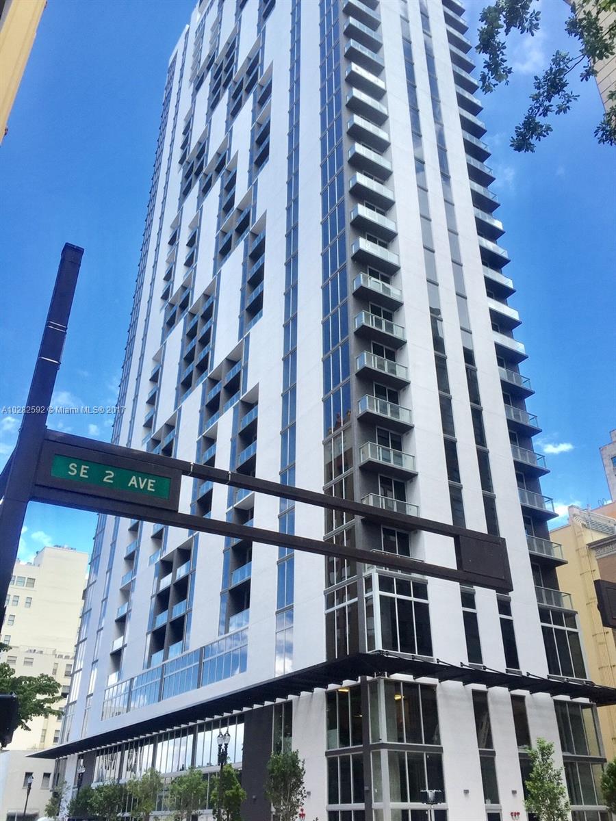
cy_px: 410
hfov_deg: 48.2
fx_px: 688
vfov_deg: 61.7
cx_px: 308
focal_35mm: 29
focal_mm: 4.15
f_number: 2.2
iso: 32
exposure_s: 1/549
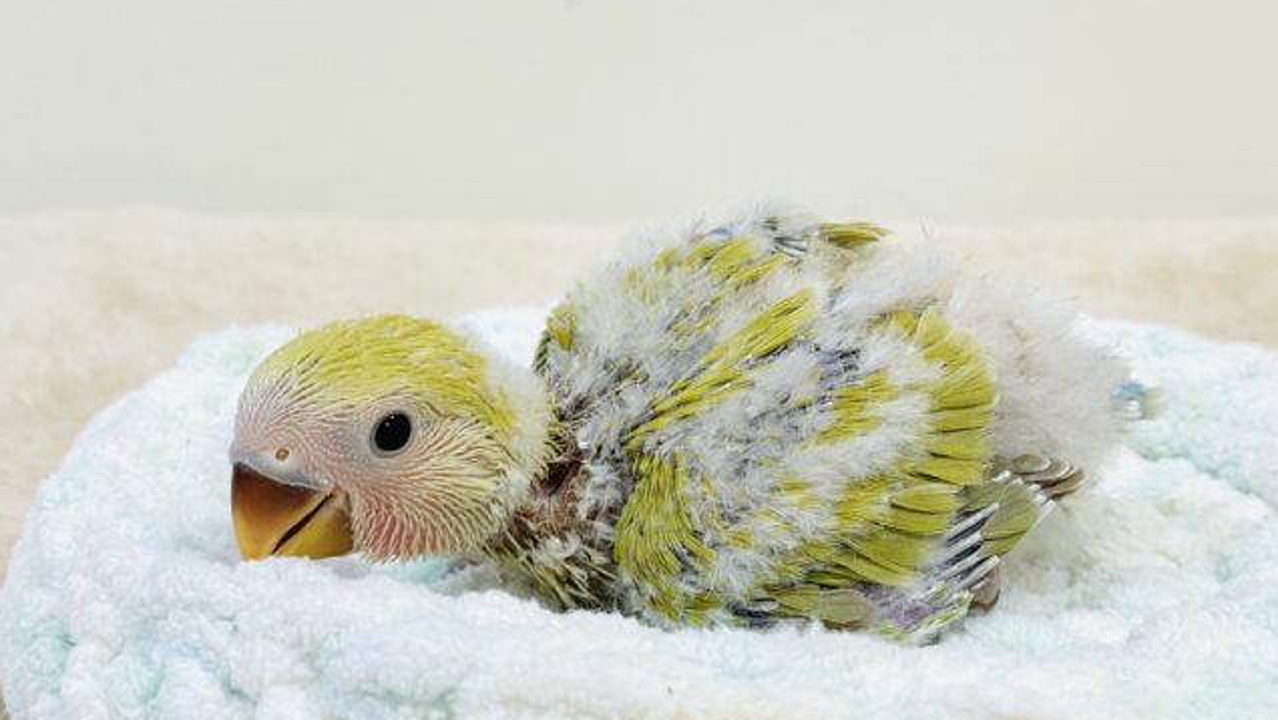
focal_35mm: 57
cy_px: 440
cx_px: 641
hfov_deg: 36.6
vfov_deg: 21.1
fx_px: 1932
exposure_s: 1/99
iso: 64
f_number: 2
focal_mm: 6
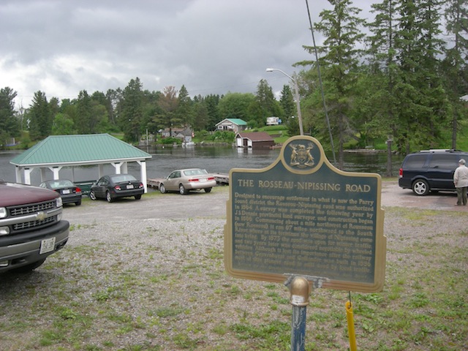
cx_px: 234
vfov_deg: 39.7
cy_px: 176
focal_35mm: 36
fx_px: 487
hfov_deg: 51.4
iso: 64
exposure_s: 1/167
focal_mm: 7.5
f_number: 4.8
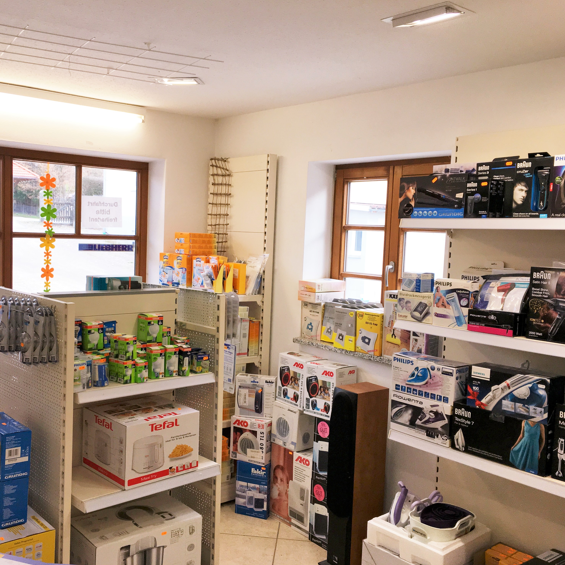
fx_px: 646
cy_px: 285
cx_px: 248
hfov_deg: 47.1
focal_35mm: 35
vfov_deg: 47.2
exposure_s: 1/100
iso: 40
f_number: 2.2
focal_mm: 4.15
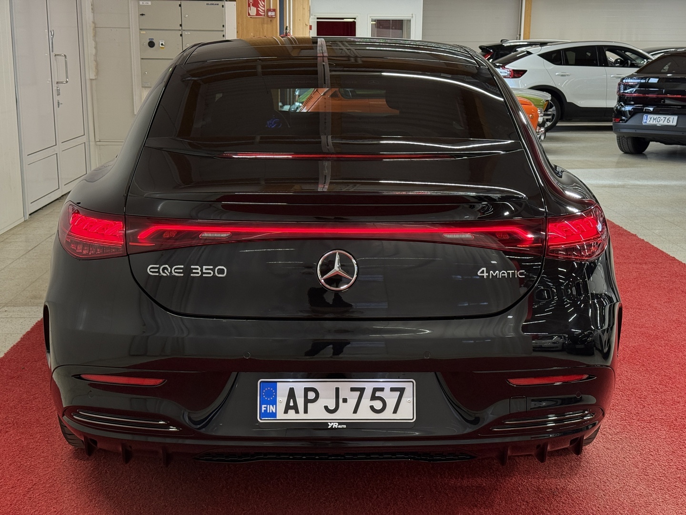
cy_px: 258
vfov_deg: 30.3
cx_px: 343
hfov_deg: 39.7
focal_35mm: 48
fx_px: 951
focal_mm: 6.76
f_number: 1.78
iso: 160
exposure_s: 1/100
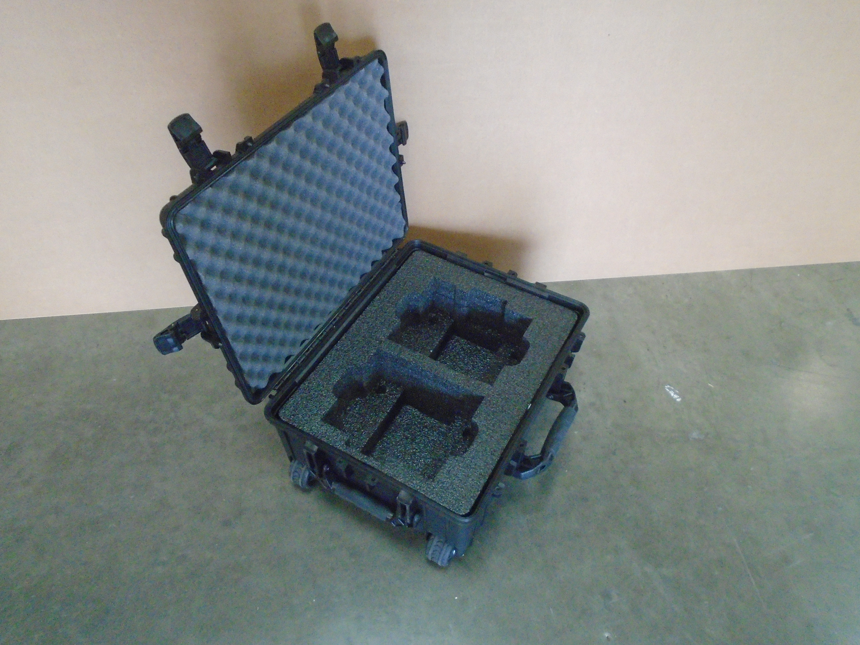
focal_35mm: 26
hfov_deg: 67.3
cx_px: 430
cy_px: 322
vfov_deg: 53.1
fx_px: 646
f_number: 3.2
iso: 800
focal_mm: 4.6
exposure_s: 1/30
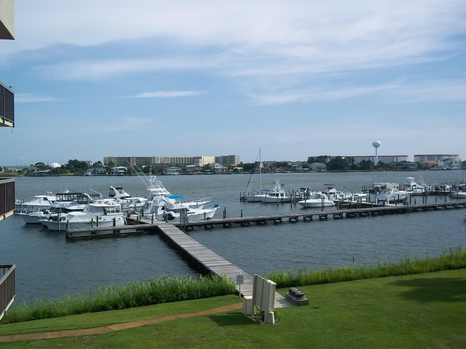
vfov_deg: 39.7
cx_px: 233
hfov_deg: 51.4
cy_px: 174
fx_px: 485
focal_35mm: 36
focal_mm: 6.5
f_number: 8
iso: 80
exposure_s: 1/250
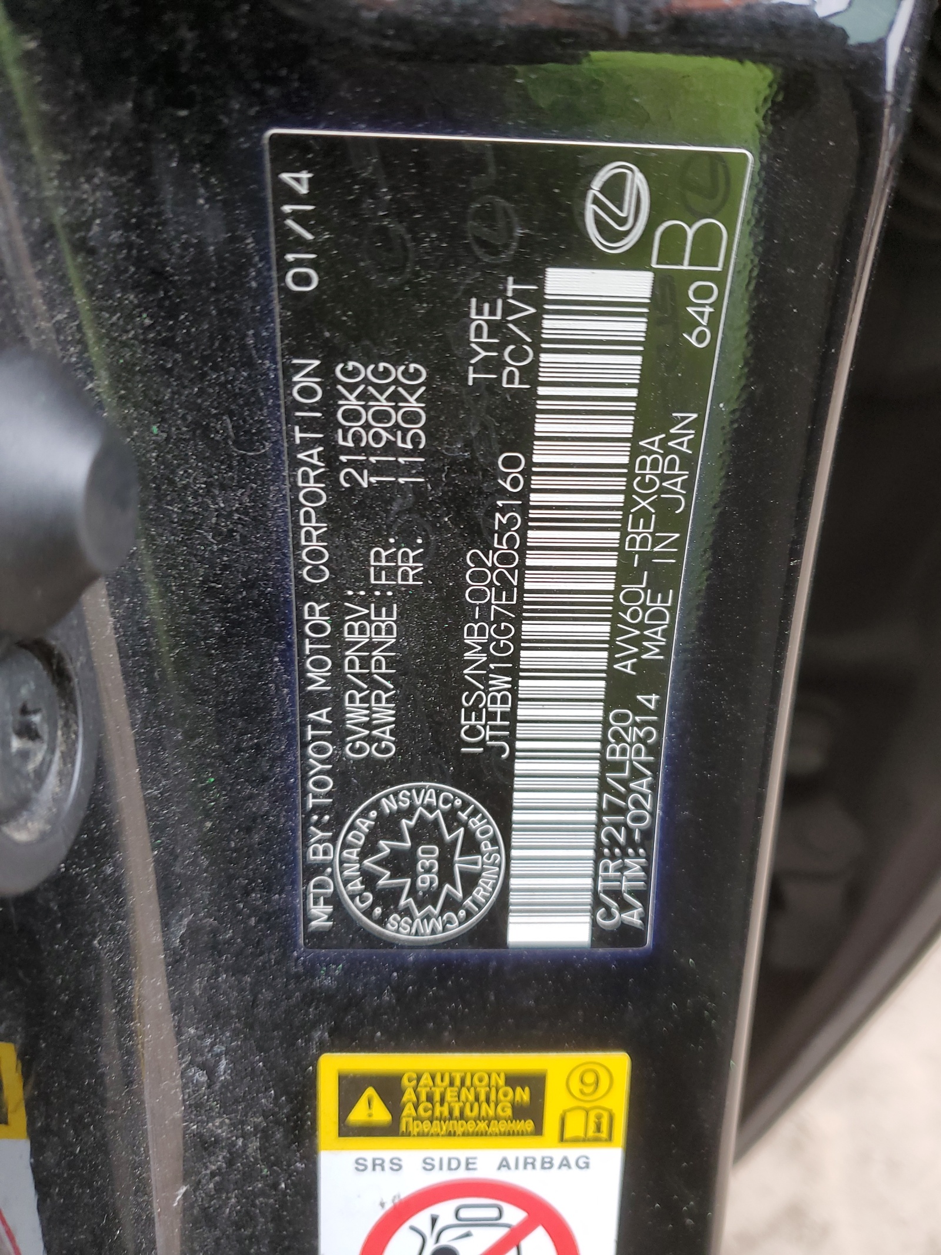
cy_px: 628
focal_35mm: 26
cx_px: 470
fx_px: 942
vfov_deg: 67.3
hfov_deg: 53.1
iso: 59
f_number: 1.5
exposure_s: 1/60.2
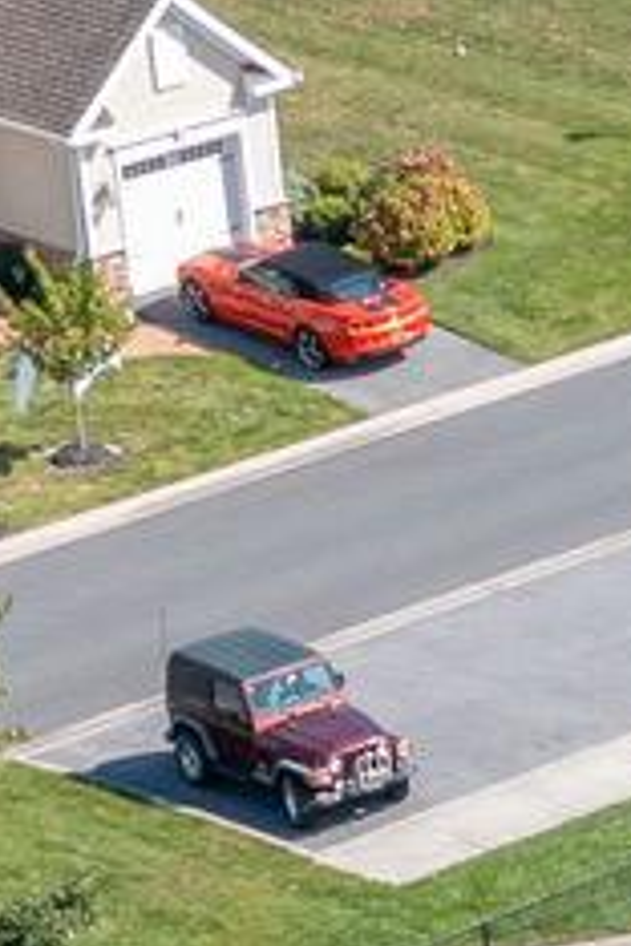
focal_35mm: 245
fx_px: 6441
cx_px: 1533
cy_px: 1973
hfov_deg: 5.4
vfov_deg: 8.0
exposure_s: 1/400
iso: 100
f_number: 4.5
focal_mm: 10.26
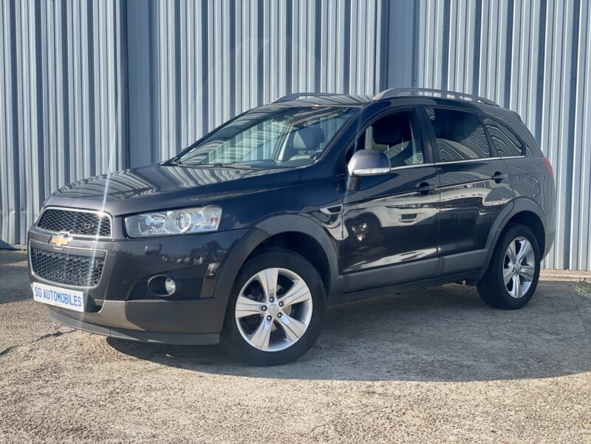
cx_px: 296
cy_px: 222
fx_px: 888
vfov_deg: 28.0
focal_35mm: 52
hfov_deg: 36.8
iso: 32
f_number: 2
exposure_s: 1/905
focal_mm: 6
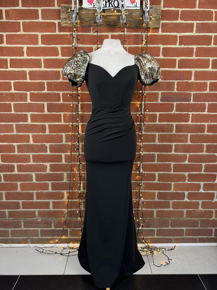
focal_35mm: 24
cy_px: 145
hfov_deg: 56.8
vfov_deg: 71.6
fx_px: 201
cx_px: 108
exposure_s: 1/50
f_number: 1.78
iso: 125
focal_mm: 6.76
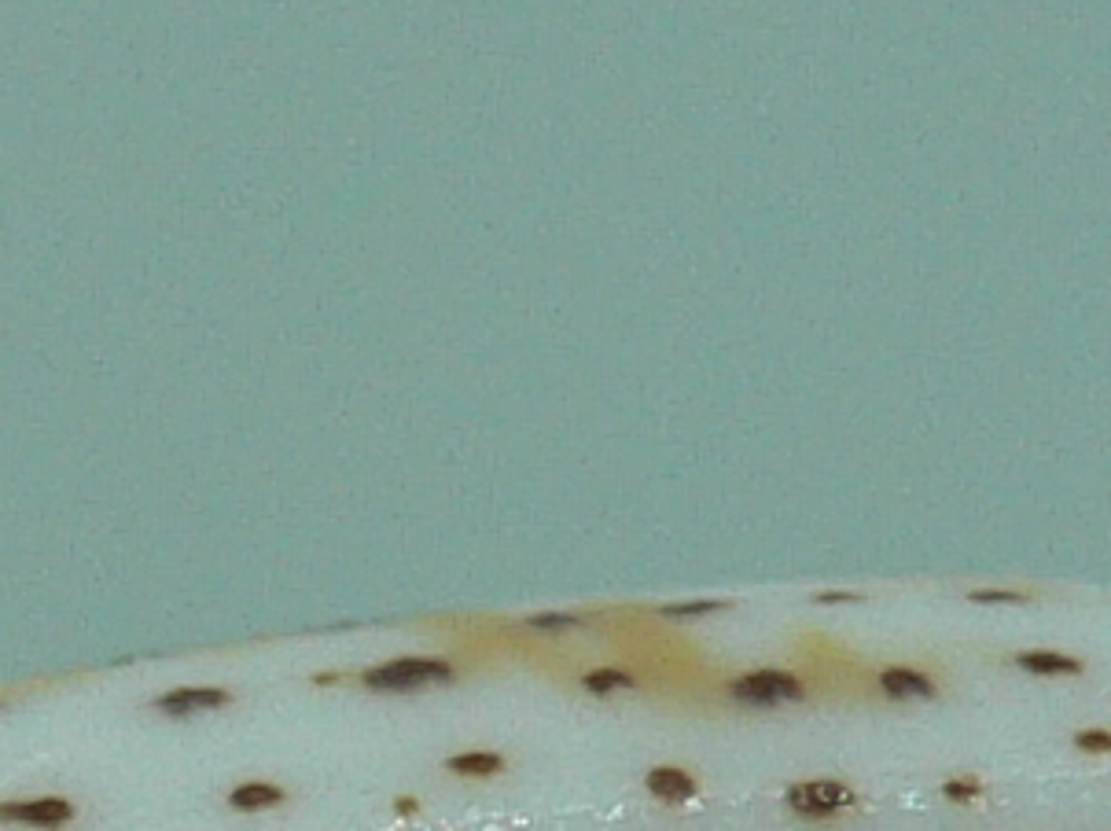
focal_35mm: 234
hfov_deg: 8.4
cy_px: 1794
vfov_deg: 6.1
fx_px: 7504
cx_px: 110
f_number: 2.8
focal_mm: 4.6
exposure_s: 1/80
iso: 80
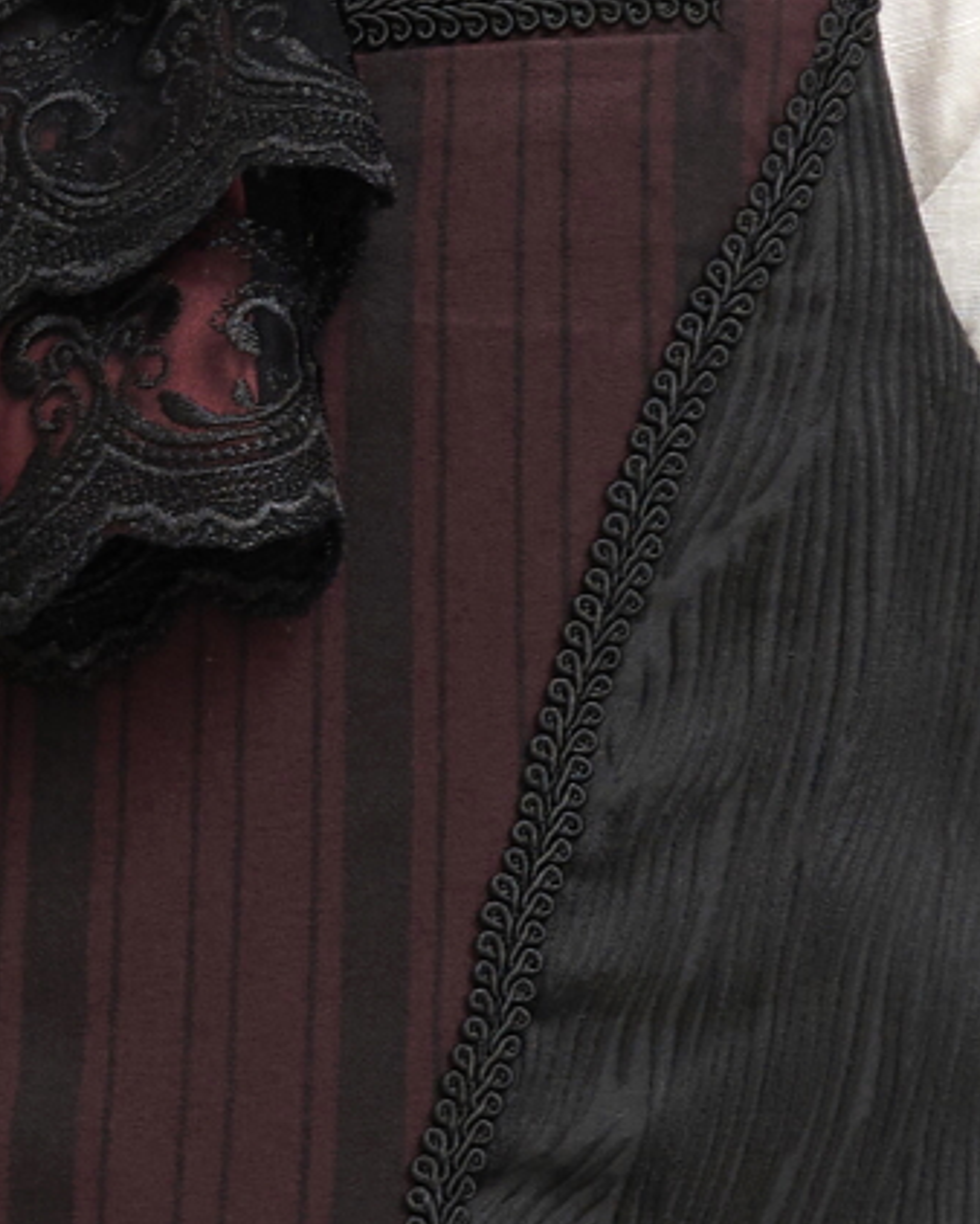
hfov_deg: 11.7
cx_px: -107
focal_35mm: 130
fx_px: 4728
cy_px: -508
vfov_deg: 14.0
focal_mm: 29
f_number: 5
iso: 160
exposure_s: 1/100
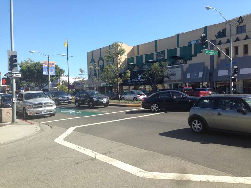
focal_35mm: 33
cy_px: 94
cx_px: 126
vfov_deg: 42.9
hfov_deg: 55.4
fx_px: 239
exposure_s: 1/968
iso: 50
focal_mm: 4.12
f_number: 2.4
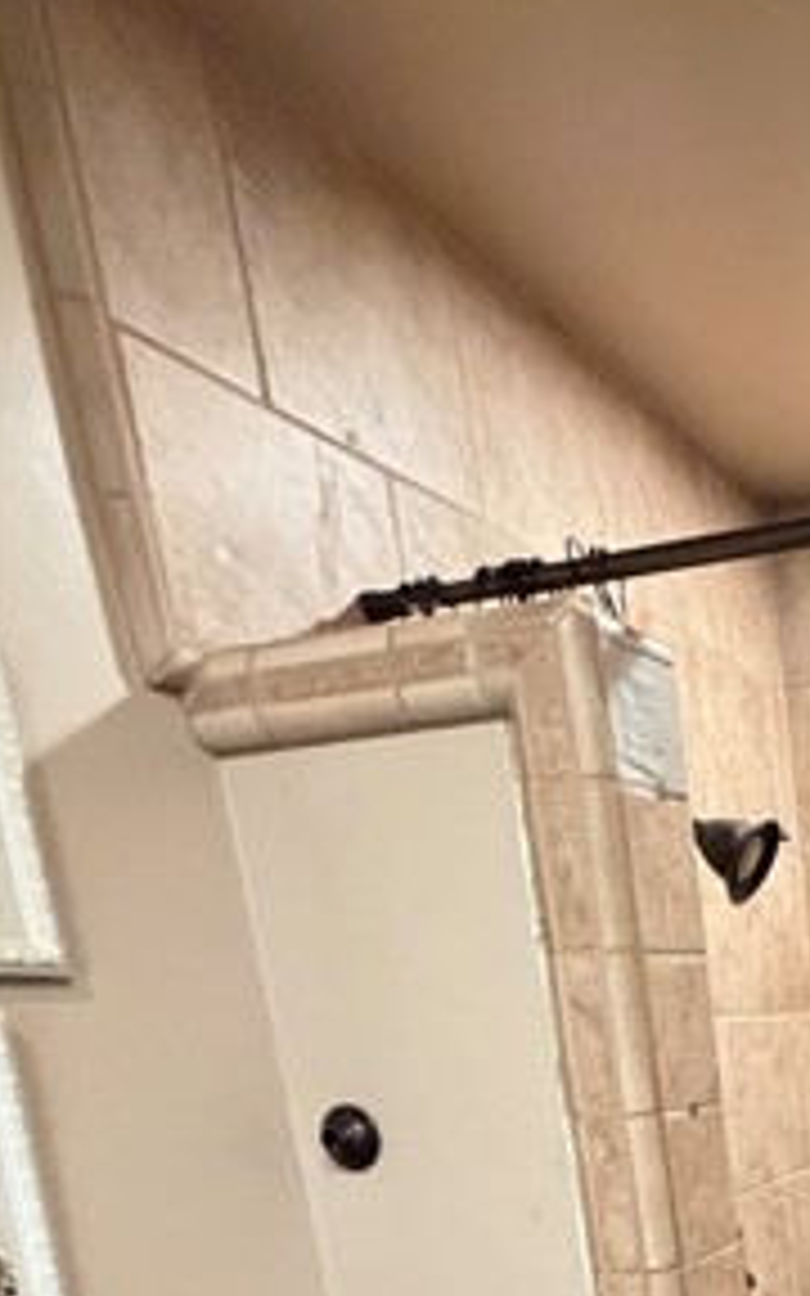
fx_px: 1166
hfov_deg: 30.0
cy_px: 1274
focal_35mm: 33
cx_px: 1066
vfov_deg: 48.6
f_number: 2.2
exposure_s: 1/60
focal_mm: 2.22
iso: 800
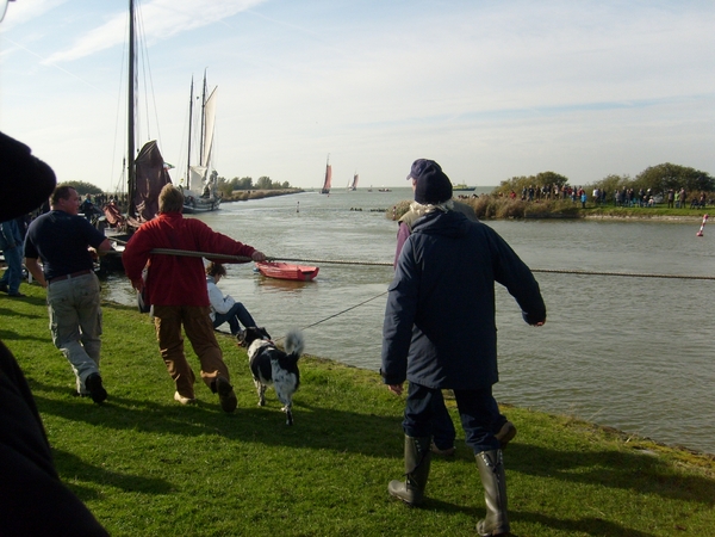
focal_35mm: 35
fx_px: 723
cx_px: 358
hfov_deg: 52.6
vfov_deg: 40.7
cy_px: 268
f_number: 7.1
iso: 80
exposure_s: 1/350
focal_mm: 5.8
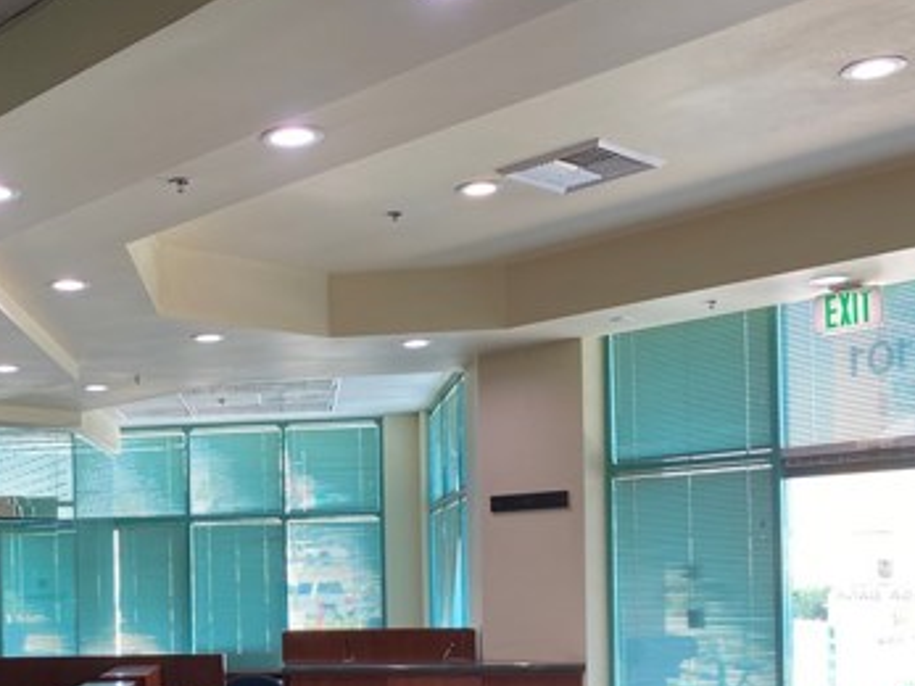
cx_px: 156
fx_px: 1268
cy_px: 596
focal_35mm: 48
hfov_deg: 37.9
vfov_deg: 29.2
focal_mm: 4.25
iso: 64
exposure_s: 1/60
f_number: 1.8
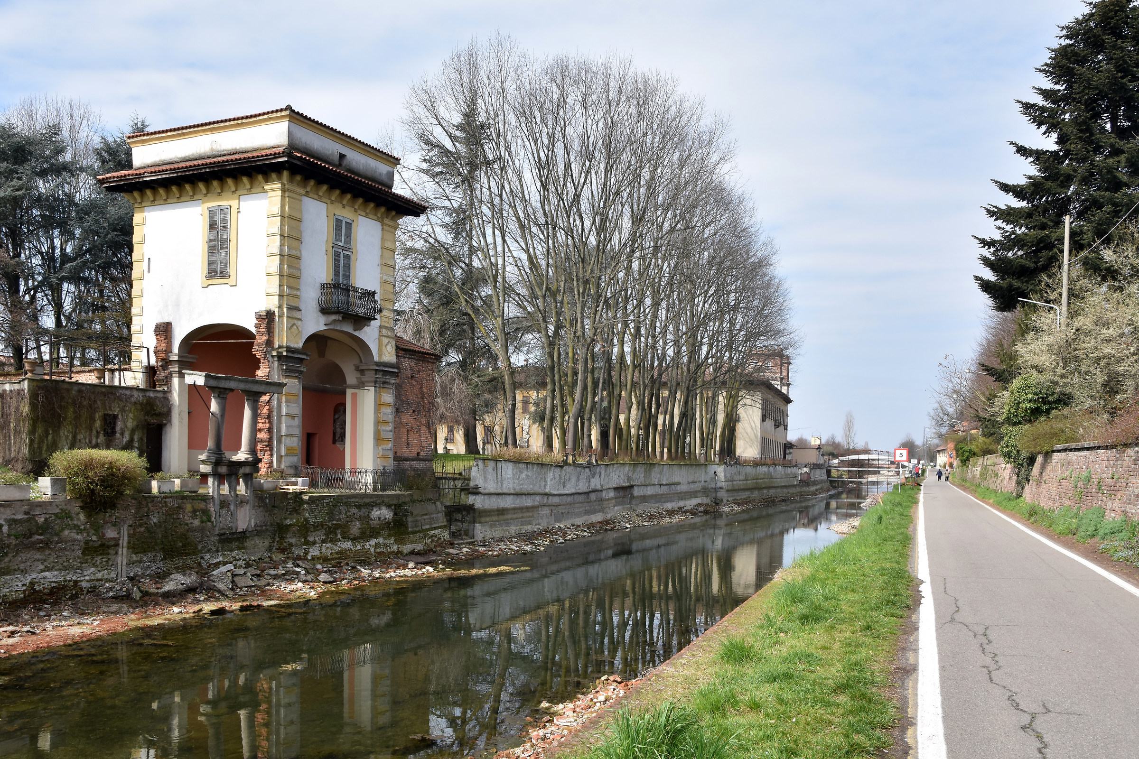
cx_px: 570
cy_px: 380
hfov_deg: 64.6
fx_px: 902
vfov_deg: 45.7
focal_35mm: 28
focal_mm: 19
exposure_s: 1/125
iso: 200
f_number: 11
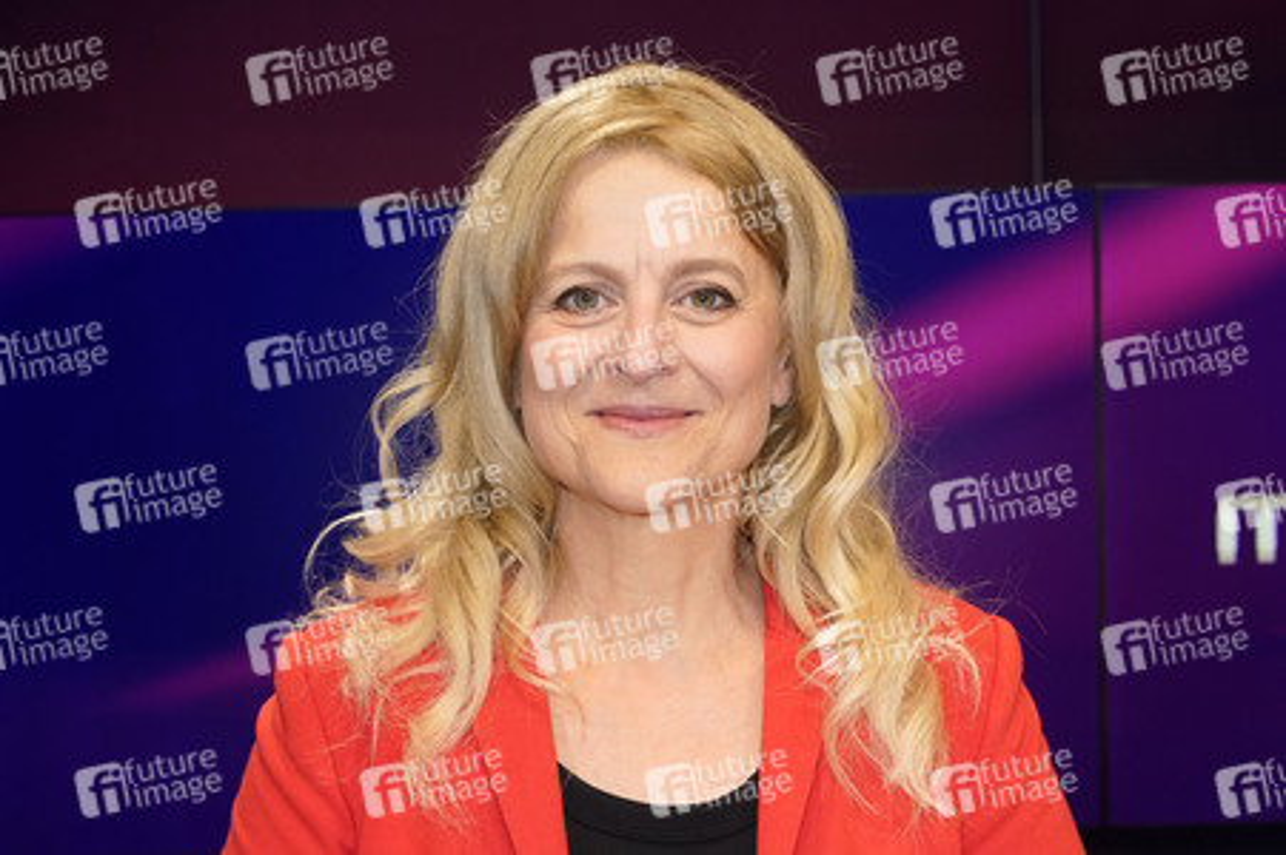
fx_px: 1642
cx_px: 643
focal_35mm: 46
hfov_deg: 42.8
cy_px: 428
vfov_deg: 29.2
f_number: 5.6
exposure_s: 1/160
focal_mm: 46
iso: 2000
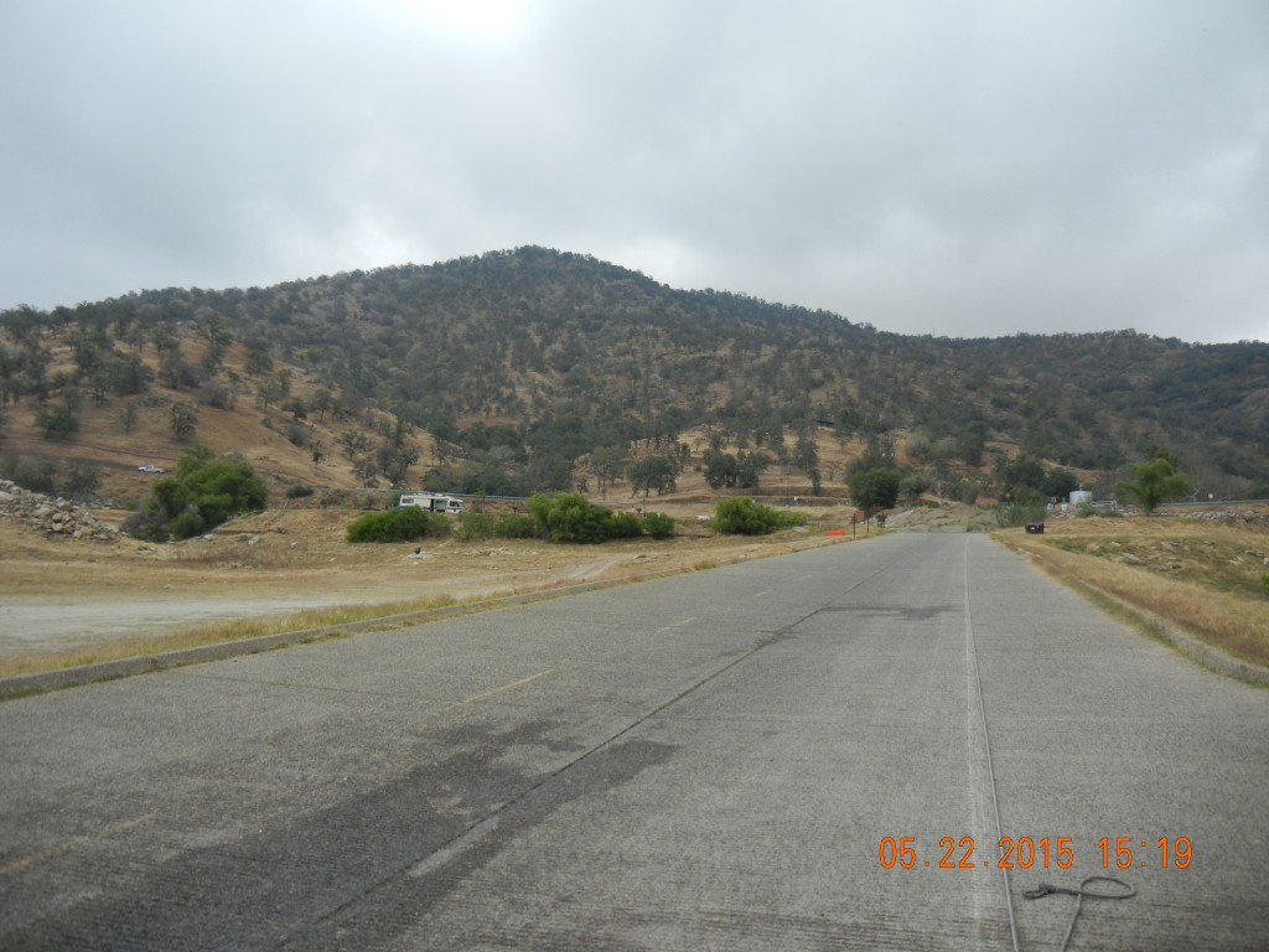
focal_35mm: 30
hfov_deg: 60.0
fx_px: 1100
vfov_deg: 46.8
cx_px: 634
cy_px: 476
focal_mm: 5.4
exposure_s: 1/283
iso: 160
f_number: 7
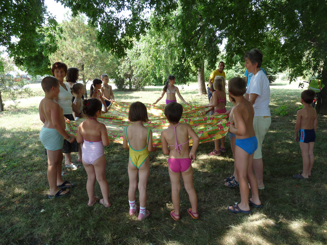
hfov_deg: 65.3
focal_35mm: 27
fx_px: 255
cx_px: 164
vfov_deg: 51.4
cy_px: 122
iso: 100
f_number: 3.6
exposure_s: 1/125
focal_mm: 4.8
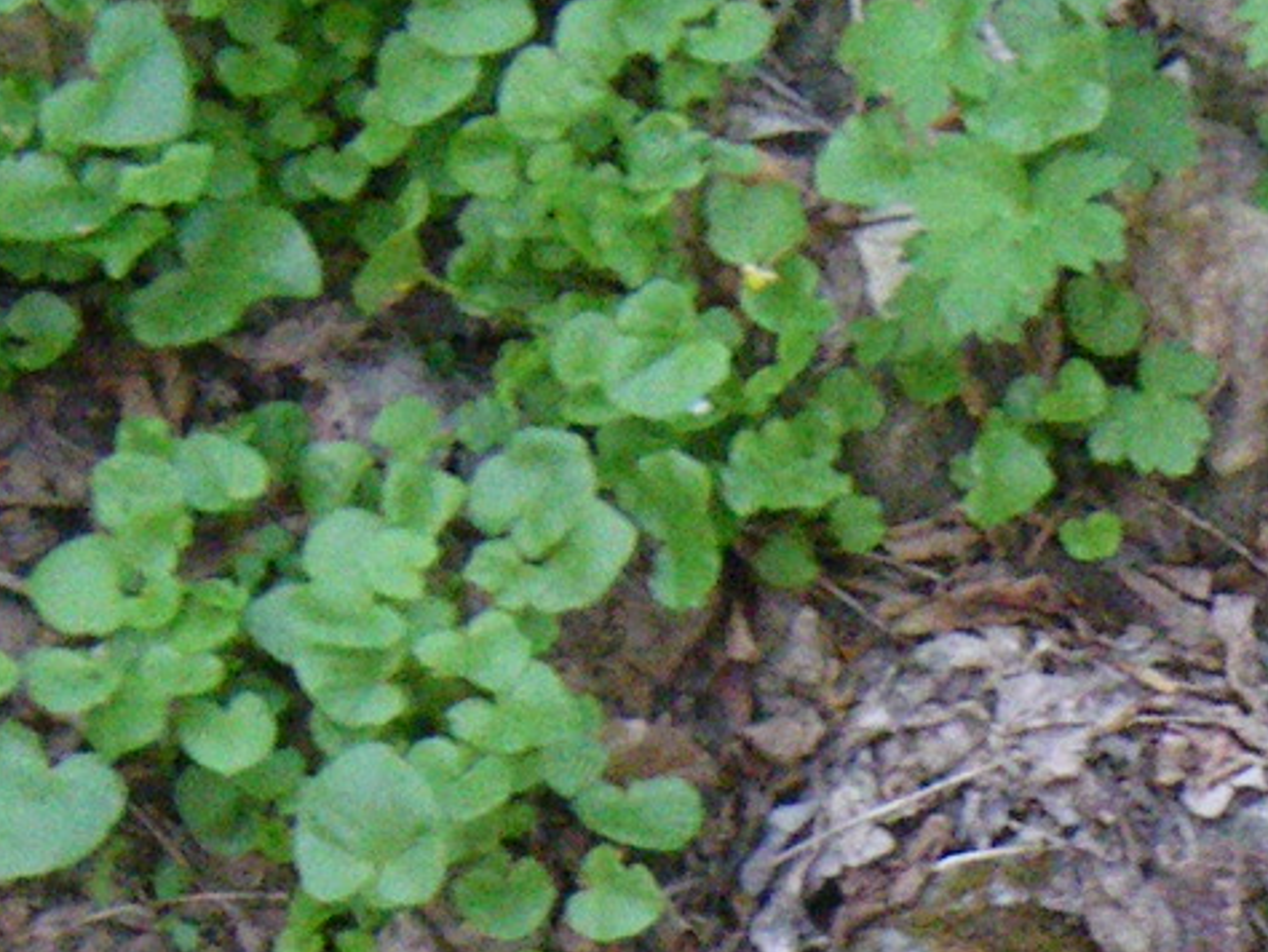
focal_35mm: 153
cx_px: 1891
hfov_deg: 12.3
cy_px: 1717
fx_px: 5607
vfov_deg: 9.3
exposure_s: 1/50
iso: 400
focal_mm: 5
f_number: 3.5
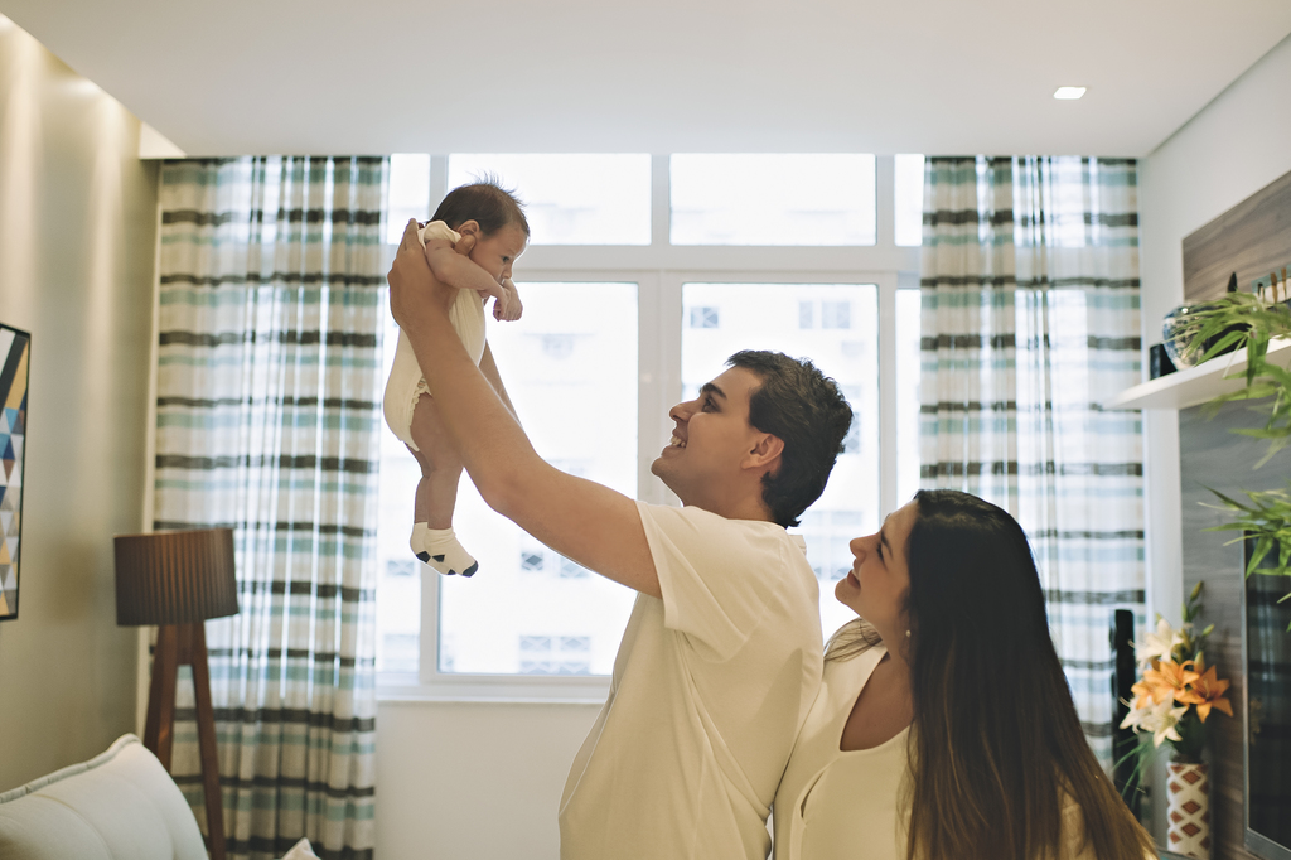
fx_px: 1470
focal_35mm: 41
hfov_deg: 47.4
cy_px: 396
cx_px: 635
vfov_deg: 32.6
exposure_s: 1/125
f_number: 2.2
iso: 640
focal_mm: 35
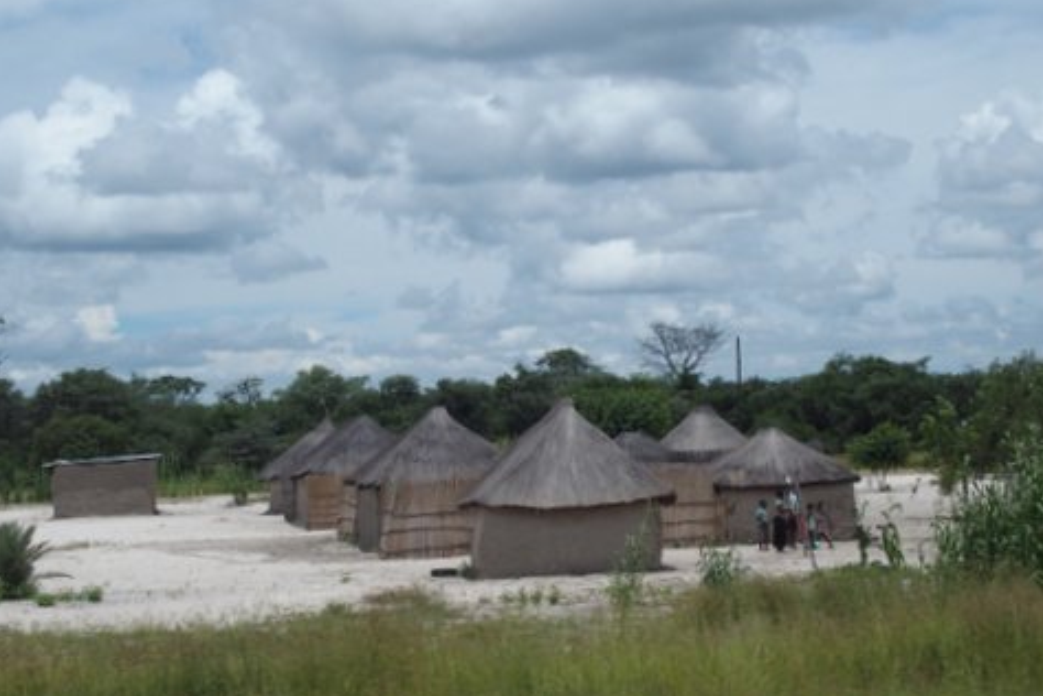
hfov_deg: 25.4
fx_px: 2318
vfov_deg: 17.1
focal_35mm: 80
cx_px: 519
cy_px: 313
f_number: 4
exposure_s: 1/800
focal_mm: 16.1
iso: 100
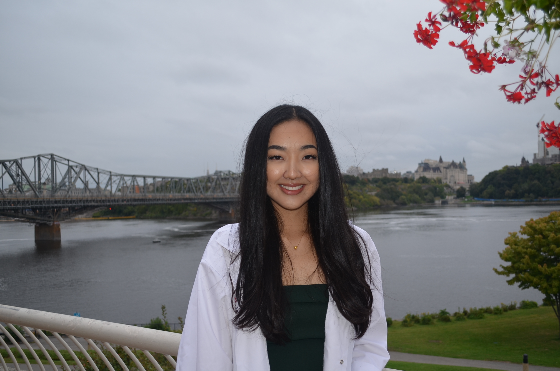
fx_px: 512
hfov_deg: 57.3
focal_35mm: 33
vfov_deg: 39.8
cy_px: 186
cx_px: 280
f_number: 4
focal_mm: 22
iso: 200
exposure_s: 1/200
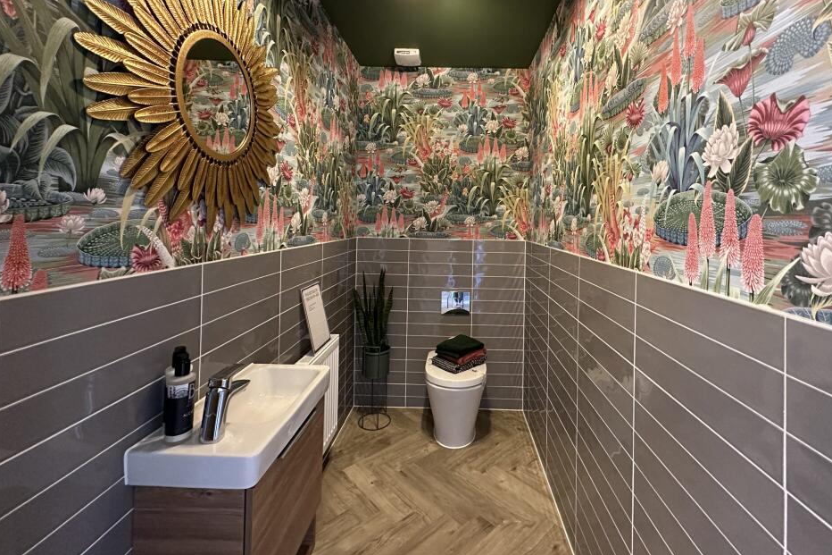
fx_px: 370
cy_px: 214
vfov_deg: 72.7
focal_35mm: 16
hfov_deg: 96.5
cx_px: 452
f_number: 2.2
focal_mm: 2.22
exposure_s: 1/50
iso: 640
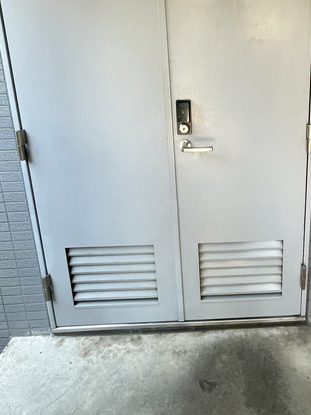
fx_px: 324
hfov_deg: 48.6
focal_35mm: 27
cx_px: 246
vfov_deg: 61.5
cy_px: 102
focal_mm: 1.55
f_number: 2.4
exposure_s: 1/99
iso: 100
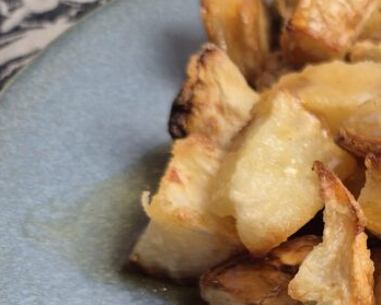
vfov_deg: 22.3
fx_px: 745
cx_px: 471
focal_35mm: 66
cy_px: 303
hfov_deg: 25.4
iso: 50
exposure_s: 1/100
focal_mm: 5.4
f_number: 1.8
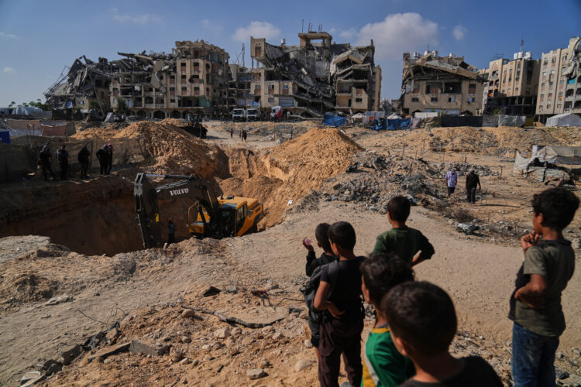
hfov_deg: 73.7
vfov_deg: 53.1
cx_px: 290
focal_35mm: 24
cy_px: 194
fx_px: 387
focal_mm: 24
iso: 100
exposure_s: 1/4000
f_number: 4
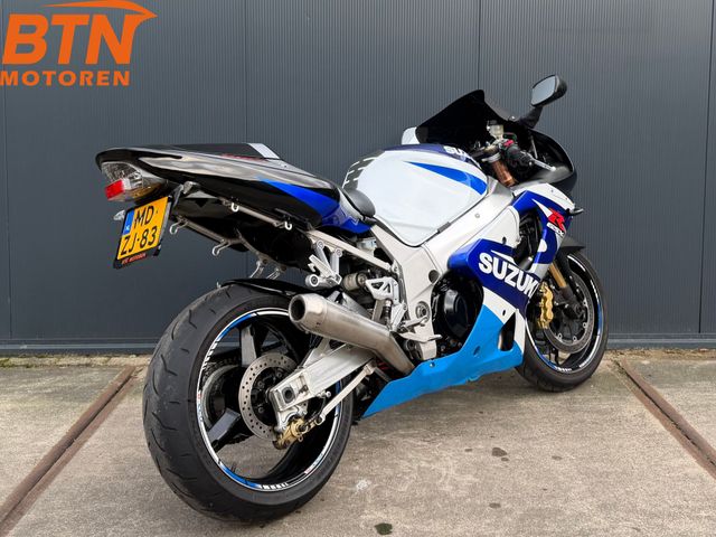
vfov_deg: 56.8
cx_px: 358
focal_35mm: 24
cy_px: 268
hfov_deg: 71.6
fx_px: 496
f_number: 1.78
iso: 80
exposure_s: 1/121
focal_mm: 6.76
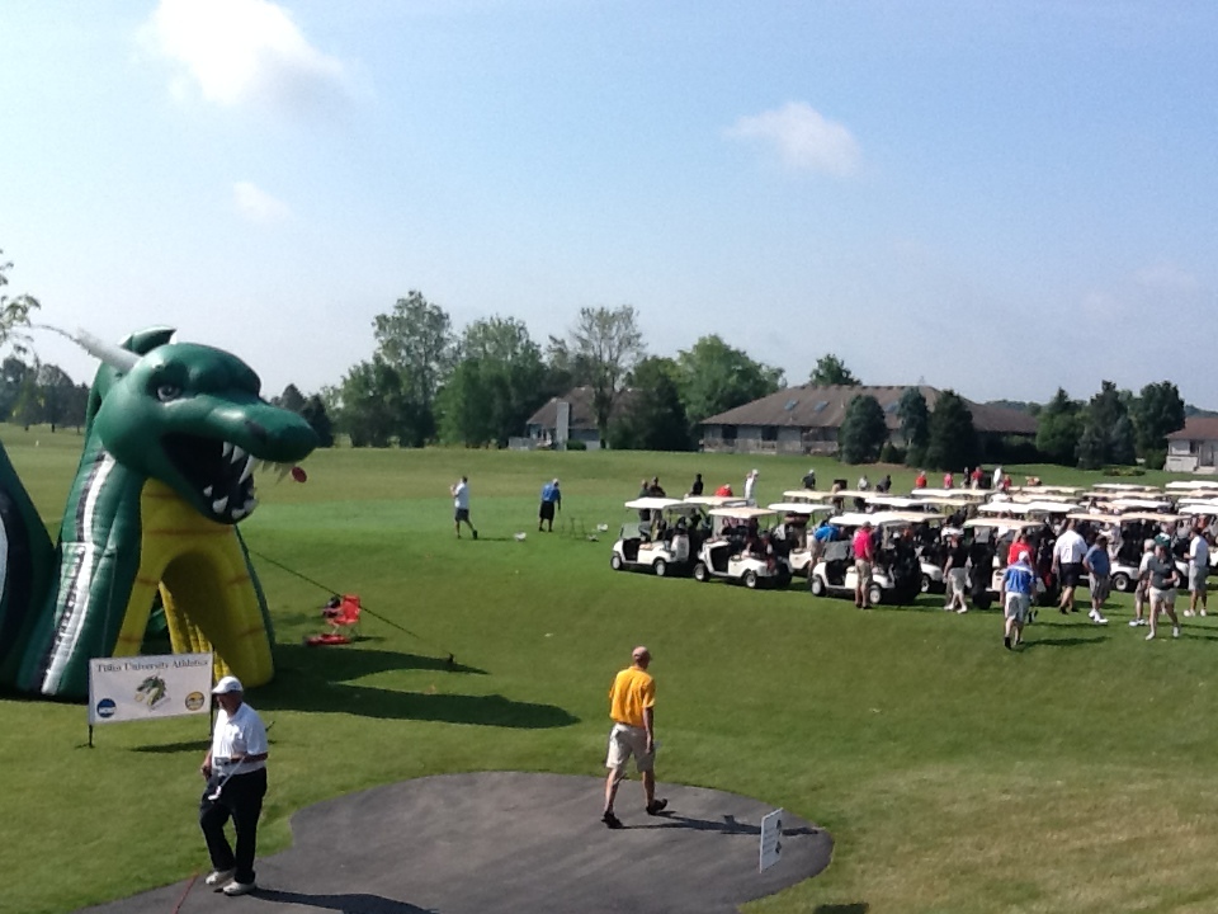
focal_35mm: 44
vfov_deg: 32.9
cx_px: 609
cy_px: 457
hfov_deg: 42.9
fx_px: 1548
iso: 40
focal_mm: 2.03
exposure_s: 1/1672
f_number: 2.4
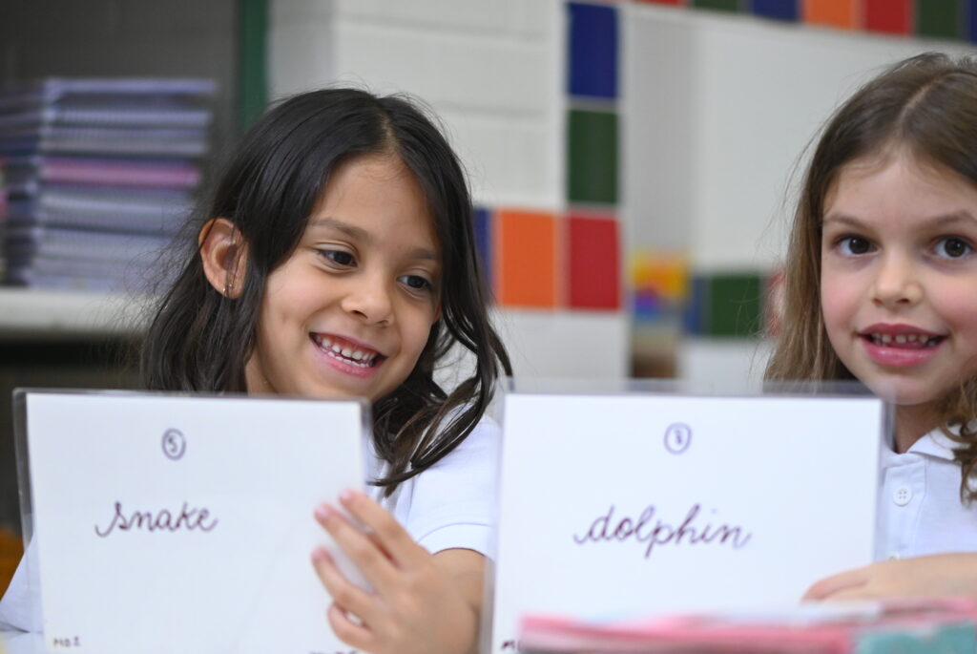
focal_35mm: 157
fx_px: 4265
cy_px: 327
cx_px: 488
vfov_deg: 8.8
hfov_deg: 13.1
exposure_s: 1/500
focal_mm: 105
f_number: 3.2
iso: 2000
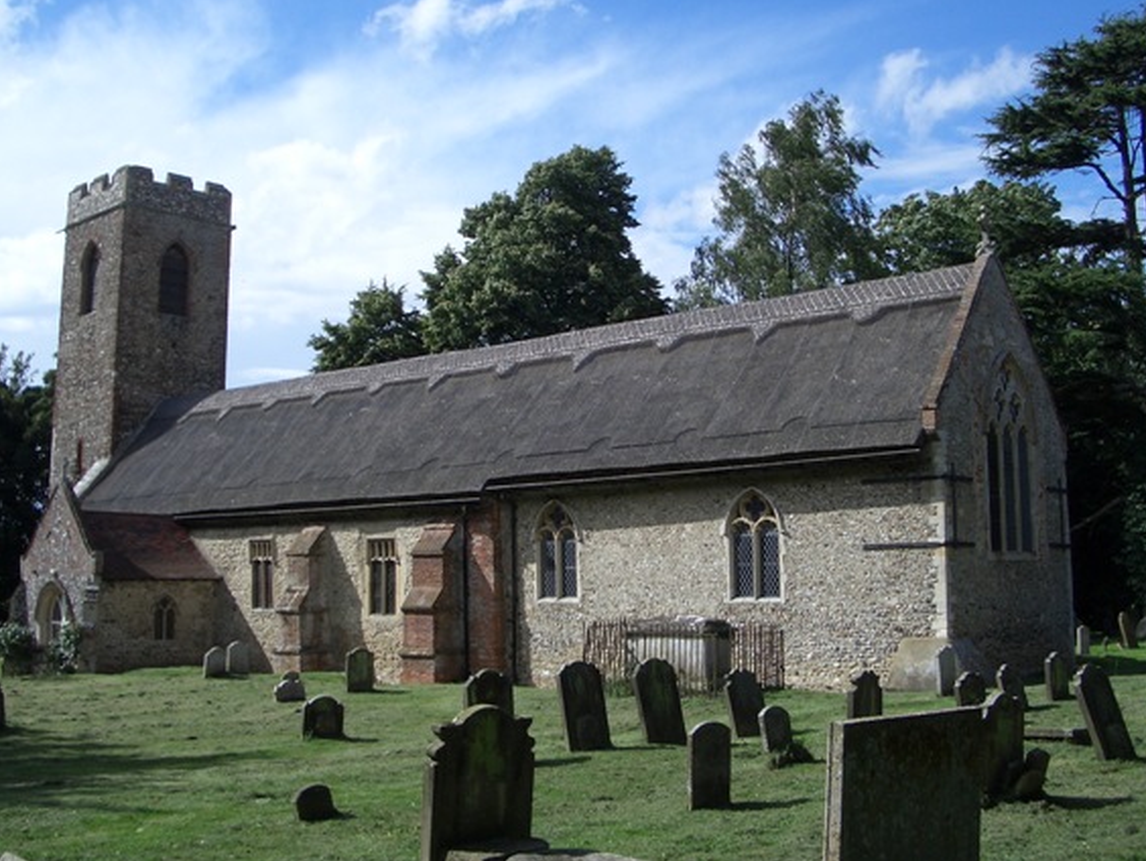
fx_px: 1325
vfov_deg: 36.0
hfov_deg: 46.8
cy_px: 374
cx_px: 556
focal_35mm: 40
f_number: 4.3
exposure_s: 1/500
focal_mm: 5.8
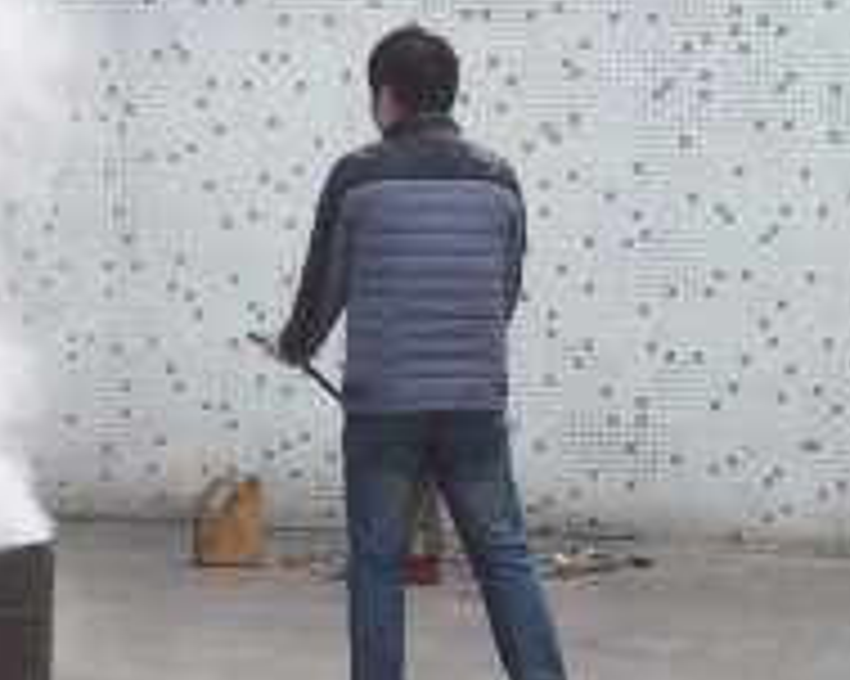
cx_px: 549
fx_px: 3646
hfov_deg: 13.3
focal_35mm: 145
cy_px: 317
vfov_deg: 10.6
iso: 32
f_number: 2.2
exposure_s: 1/155
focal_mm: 4.15
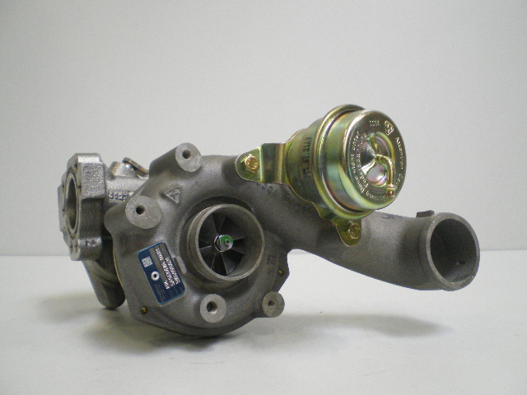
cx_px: 264
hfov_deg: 49.0
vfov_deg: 37.7
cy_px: 198
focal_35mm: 38
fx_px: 579
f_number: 3.1
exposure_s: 1/15
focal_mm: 6.3
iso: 400
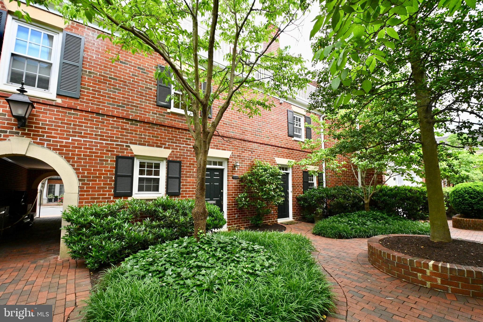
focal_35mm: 15
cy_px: 161
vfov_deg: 77.3
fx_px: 201
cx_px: 242
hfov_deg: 100.4
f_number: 7.1
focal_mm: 10
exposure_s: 1/640
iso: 1400
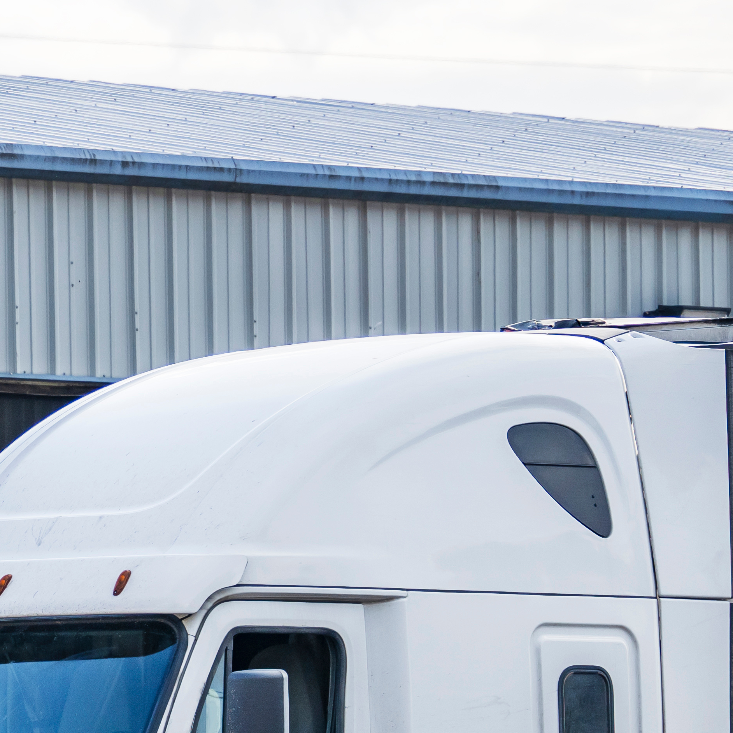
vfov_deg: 4.5
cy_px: 534
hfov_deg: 4.4
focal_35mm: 391
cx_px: -469
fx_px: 9367
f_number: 2.8
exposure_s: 1/1250
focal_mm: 105
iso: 64
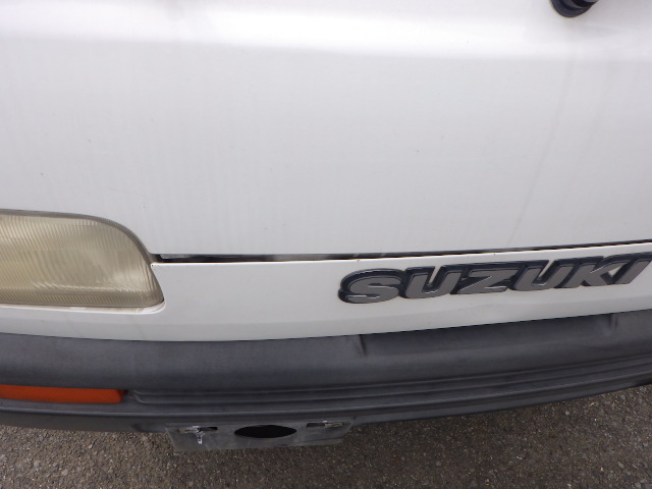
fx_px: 527
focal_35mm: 28
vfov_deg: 49.7
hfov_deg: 63.4
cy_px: 244
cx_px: 326
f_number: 4.2
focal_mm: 5
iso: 125
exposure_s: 1/500
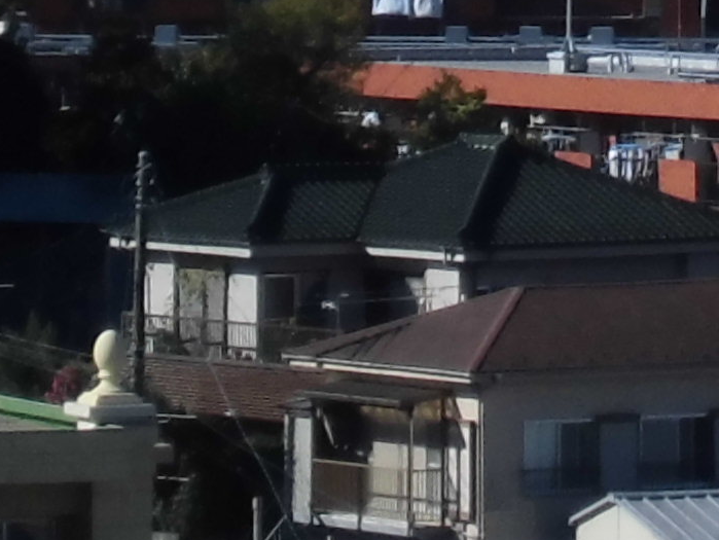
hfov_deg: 4.1
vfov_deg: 3.1
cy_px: -582
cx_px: 604
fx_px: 9996
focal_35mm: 481
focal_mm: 13
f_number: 4.4
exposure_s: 1/1000
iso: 100
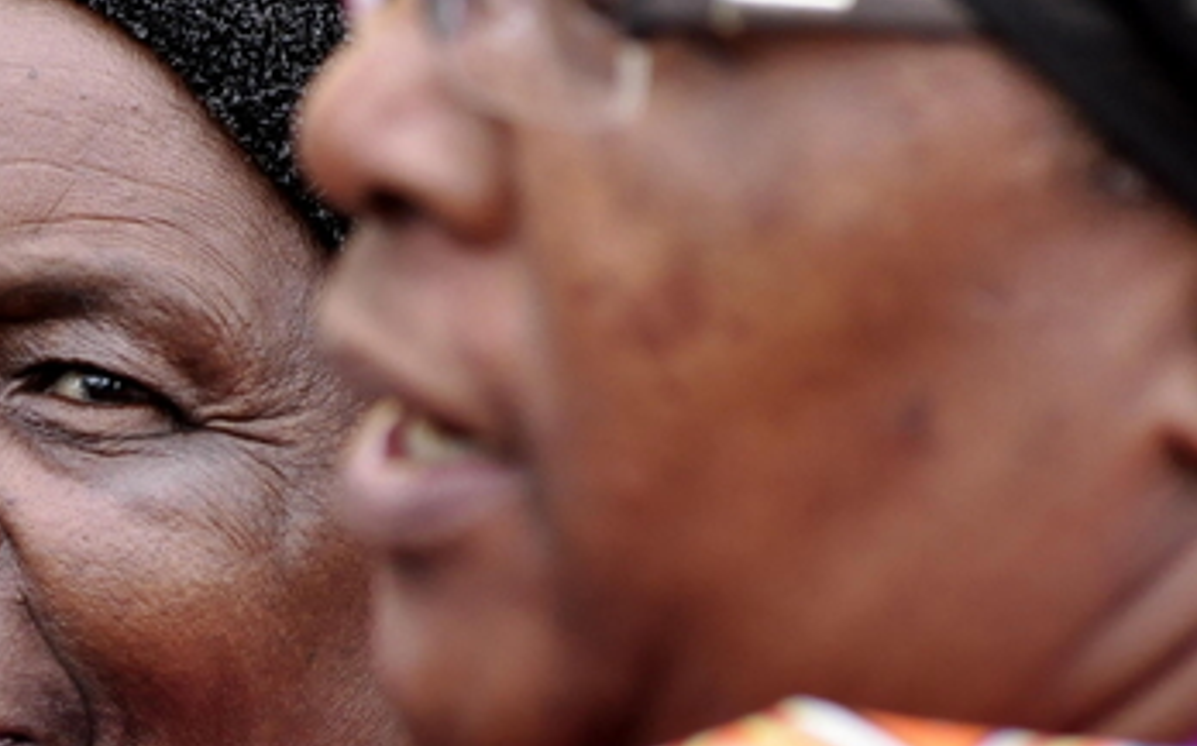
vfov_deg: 2.1
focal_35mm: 632
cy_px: 315
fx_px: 20604
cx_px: -43
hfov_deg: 3.3
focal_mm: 180
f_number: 8
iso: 800
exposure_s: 1/500
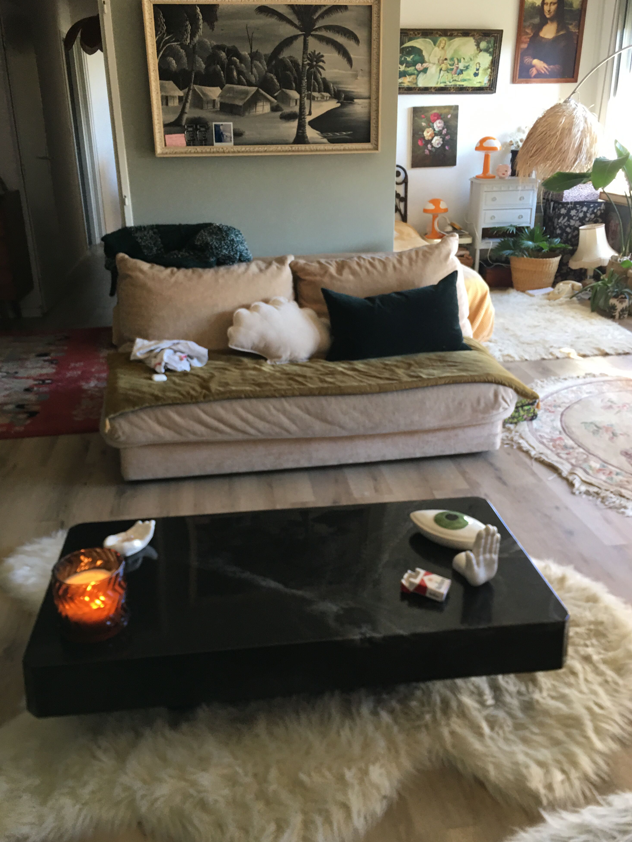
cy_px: 419
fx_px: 730
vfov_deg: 60.0
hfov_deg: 46.8
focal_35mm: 30
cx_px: 320
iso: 50
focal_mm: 4.15
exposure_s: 1/33
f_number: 2.2
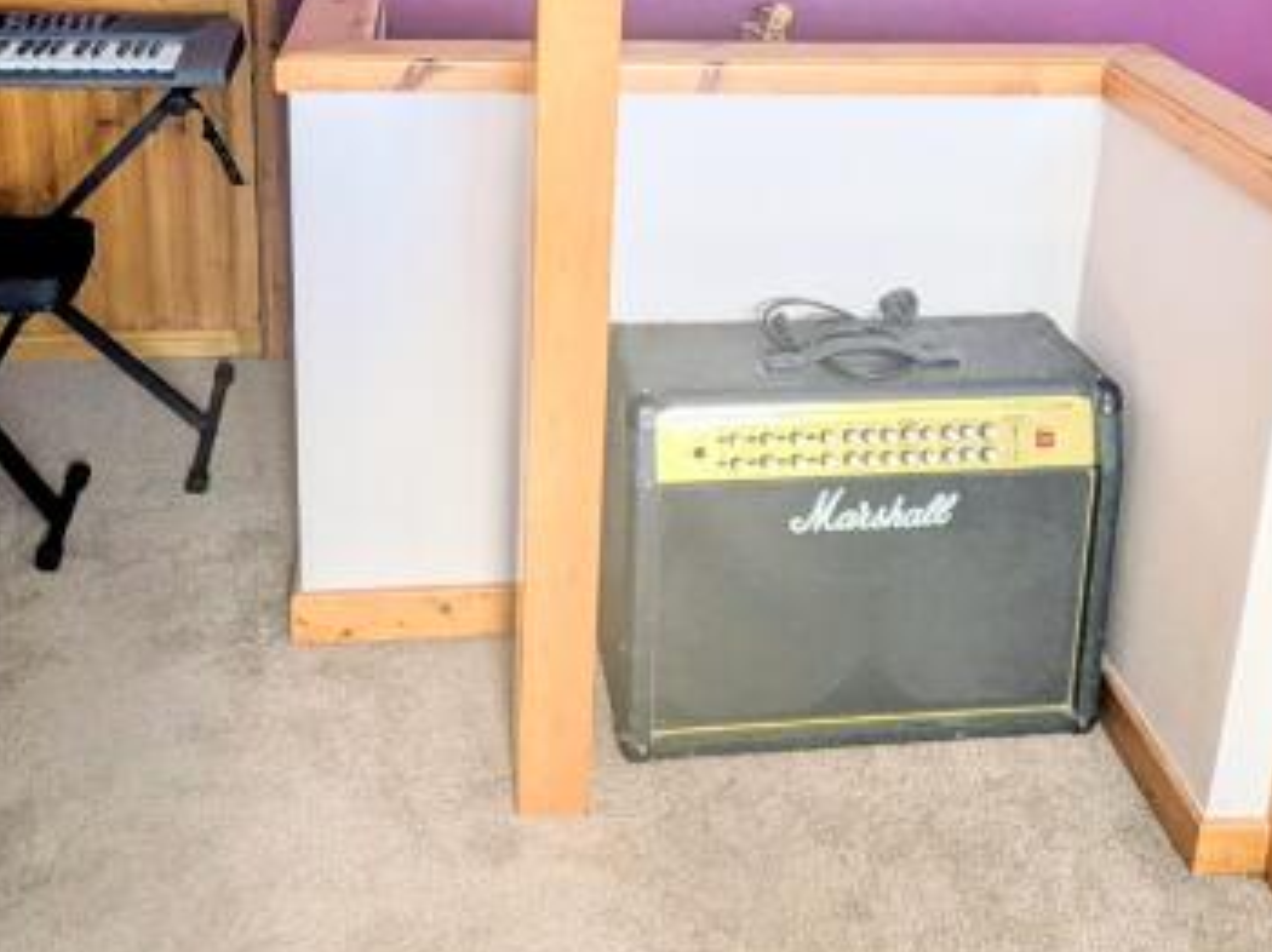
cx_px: 607
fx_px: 1506
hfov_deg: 45.8
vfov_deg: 33.6
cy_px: 129
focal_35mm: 41
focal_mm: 1.83
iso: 102
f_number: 2.2
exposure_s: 1/100
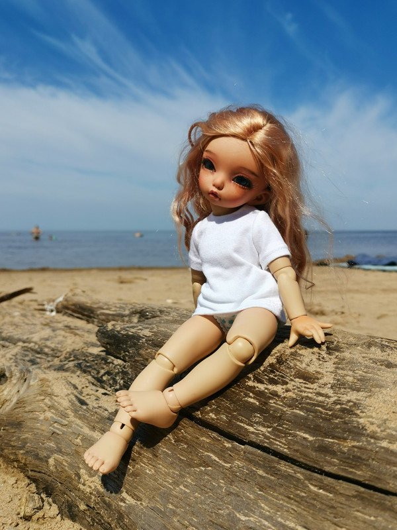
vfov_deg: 55.4
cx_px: 198
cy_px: 265
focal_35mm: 33
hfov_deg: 42.9
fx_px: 505
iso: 50
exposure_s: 1/2778
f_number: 1.8
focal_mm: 4.75
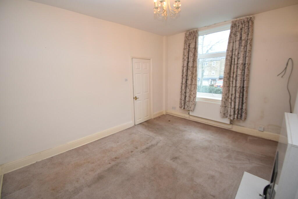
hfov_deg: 100.4
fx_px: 124
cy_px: 100
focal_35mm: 15
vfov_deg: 77.3
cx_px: 149
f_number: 5
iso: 800
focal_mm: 10
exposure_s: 1/100
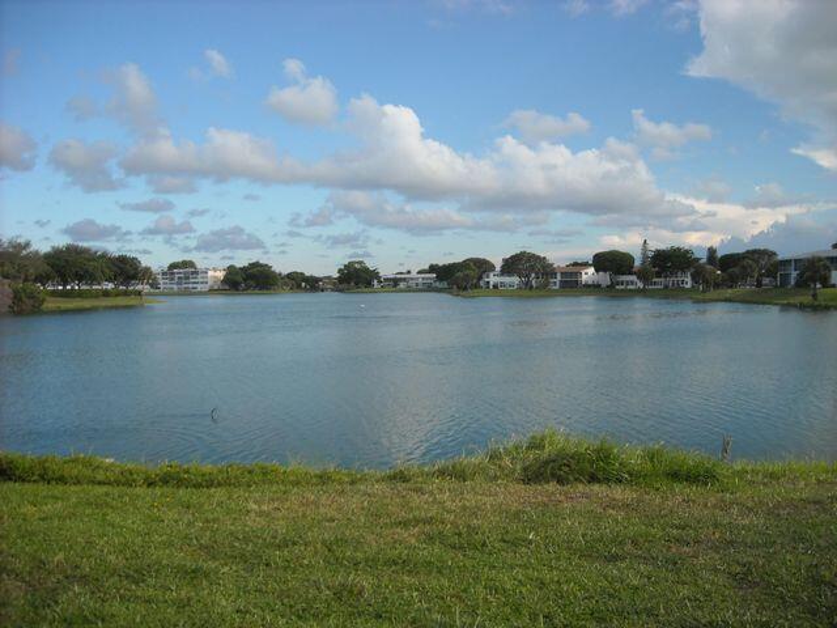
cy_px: 314
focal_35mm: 35
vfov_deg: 40.7
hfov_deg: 52.6
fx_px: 846
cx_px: 418
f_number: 5.6
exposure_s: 1/168
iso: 64
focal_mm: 5.7
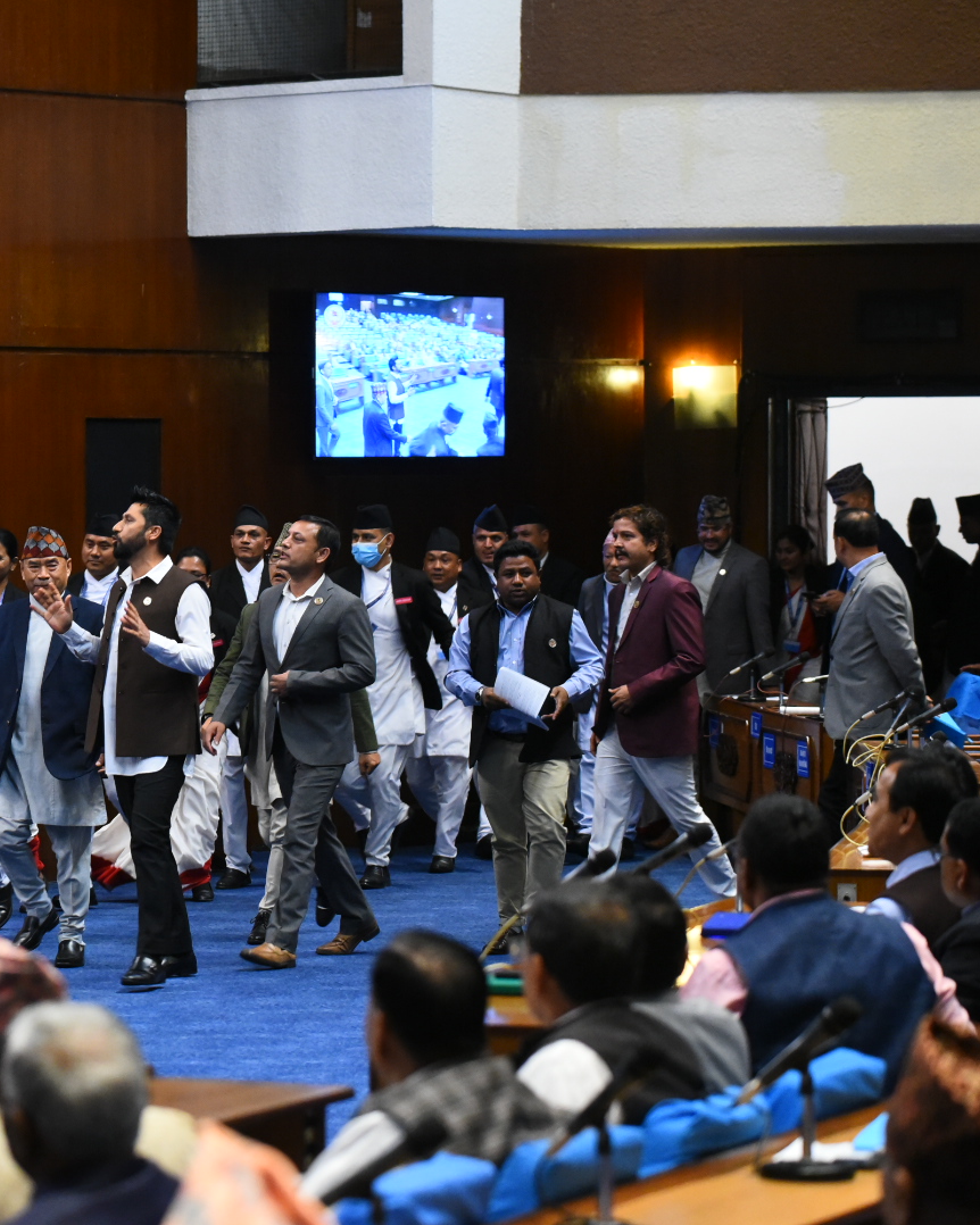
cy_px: 612
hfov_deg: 9.7
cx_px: 121
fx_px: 5730
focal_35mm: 158
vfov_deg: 12.2
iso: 6400
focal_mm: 112
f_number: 4
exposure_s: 1/160
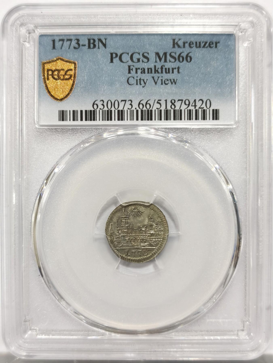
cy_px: 182
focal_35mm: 54
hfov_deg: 27.0
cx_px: 136
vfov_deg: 35.5
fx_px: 568
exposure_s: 1/100
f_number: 16
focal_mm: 5.56
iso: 125
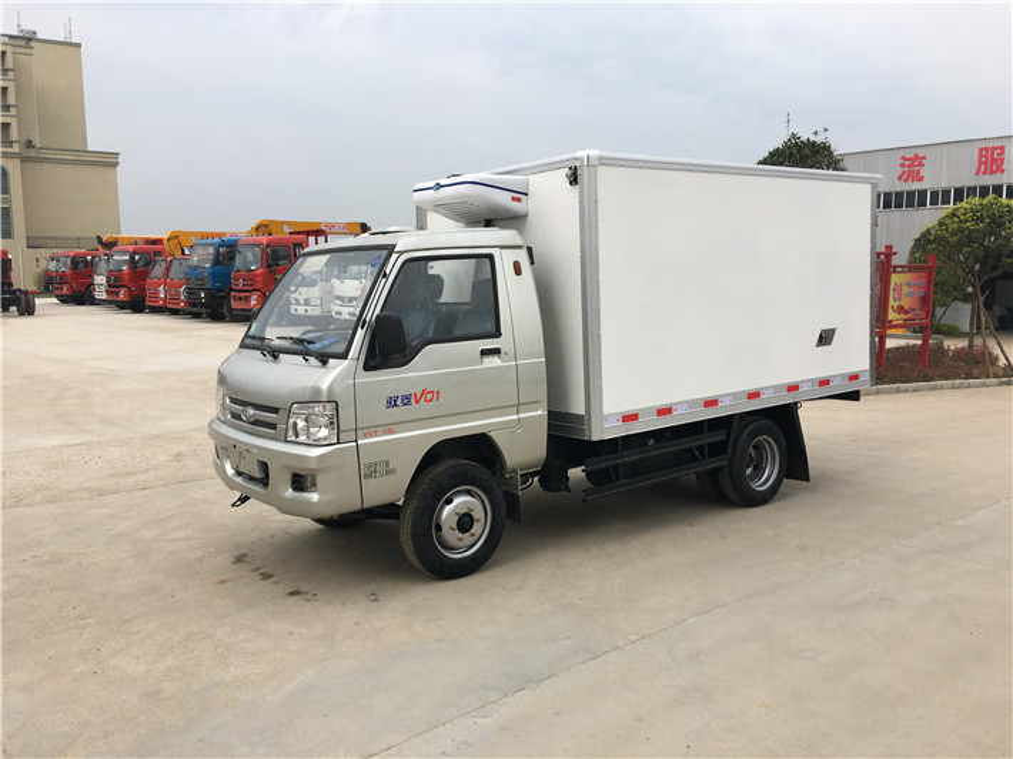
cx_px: 506
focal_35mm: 29
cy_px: 380
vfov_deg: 48.2
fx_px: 848
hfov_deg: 61.7
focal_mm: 4.15
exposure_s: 1/986
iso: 25
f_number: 2.2
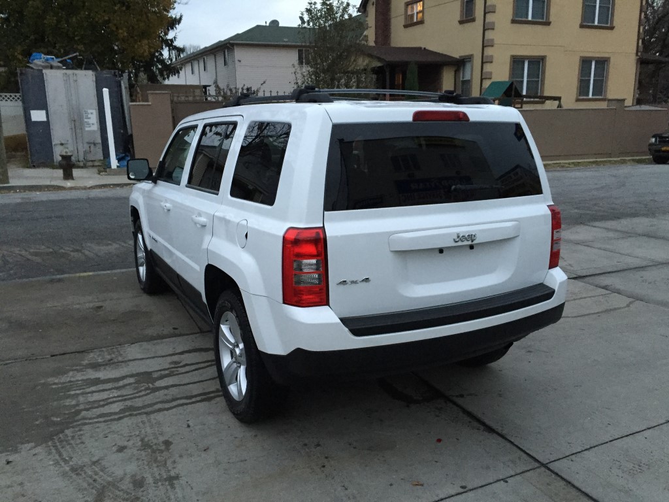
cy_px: 251
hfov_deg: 61.7
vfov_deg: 48.2
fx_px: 560
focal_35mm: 29
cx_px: 334
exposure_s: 1/30
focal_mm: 4.15
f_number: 2.2
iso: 200
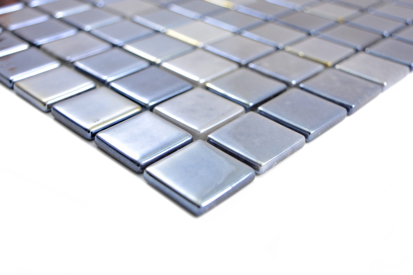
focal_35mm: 45
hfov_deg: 43.6
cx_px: 206
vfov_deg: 29.9
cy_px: 138
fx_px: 516
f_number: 5
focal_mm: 30
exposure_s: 1/40
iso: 160
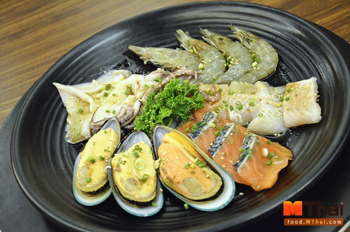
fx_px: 611
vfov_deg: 21.5
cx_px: 175
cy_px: 116
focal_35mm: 63
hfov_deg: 32.0
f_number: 4.8
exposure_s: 1/60
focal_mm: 42
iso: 2500
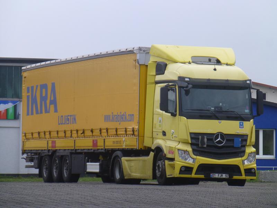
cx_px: 138
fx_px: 1993
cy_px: 104
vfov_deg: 6.0
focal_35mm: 249
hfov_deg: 8.0
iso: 200
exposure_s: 1/80
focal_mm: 44.4
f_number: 5.7
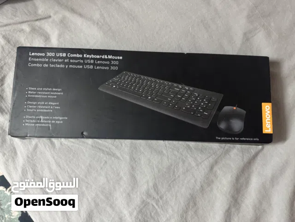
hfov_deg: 71.6
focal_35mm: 24
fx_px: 205
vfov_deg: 56.8
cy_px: 111
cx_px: 148
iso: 640
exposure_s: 1/50
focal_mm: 6.76
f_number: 1.78
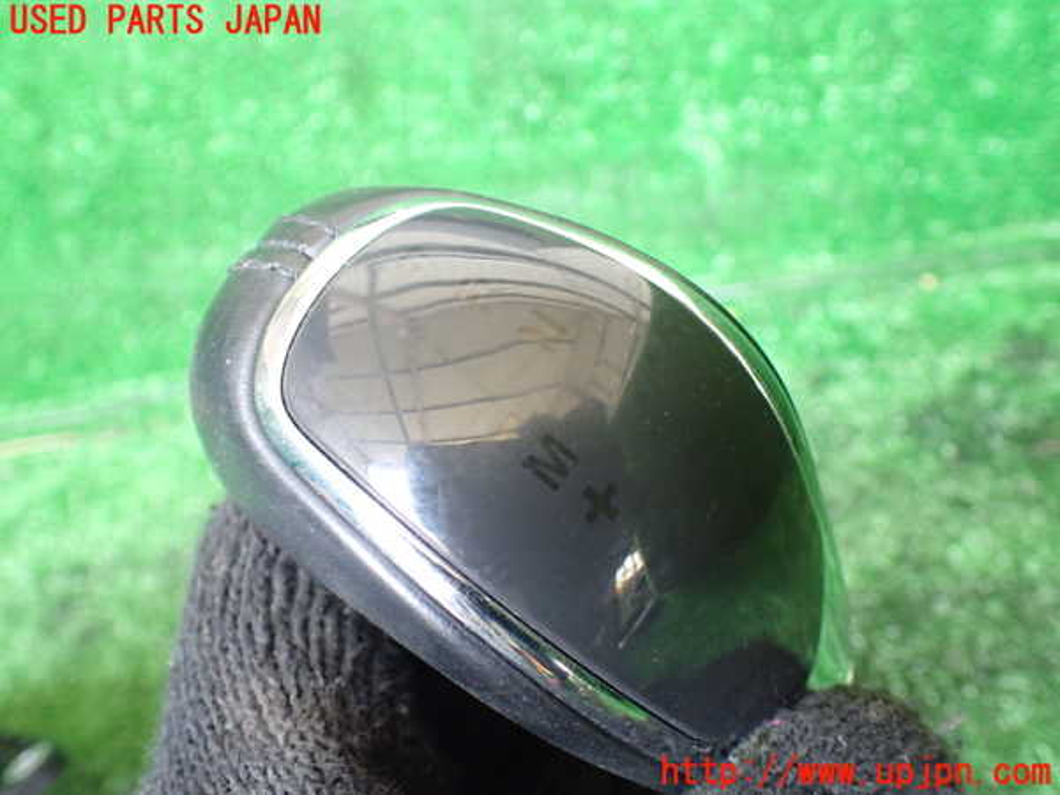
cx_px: 530
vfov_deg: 46.8
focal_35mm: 30
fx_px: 919
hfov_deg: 60.0
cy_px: 398
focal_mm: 5.4
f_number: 2.3
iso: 800
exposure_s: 1/100
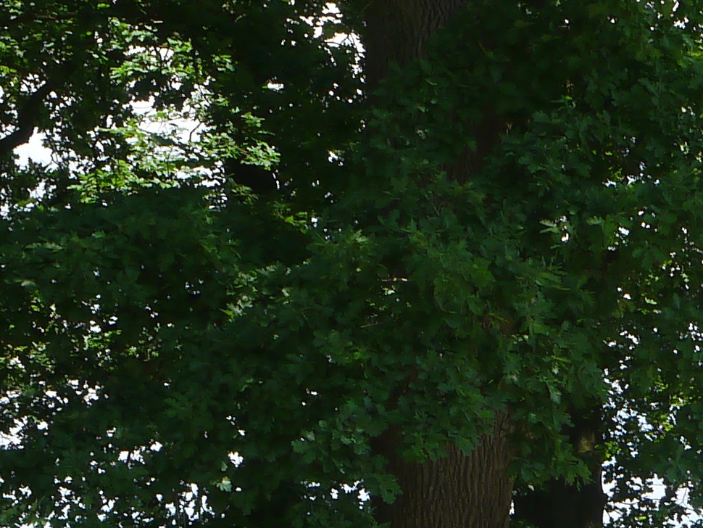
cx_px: 536
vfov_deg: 6.5
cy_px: 508
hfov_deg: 8.7
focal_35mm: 228
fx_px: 4631
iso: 160
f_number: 7.1
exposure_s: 1/200
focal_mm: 24
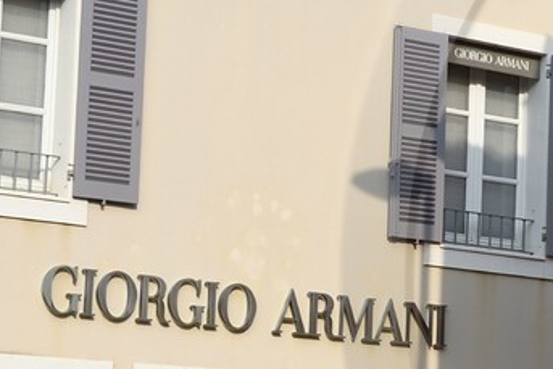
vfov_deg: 9.8
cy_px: 286
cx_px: 1000
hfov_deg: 13.2
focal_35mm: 140
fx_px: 2151
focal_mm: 30
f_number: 6.3
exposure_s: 1/1250
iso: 200
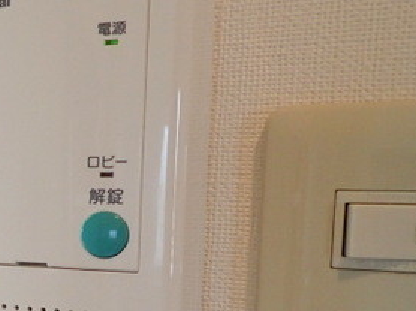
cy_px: 269
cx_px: -160
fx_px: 865
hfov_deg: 23.2
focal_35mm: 72
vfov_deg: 20.1
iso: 100
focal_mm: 4.5
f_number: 2
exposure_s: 1/80
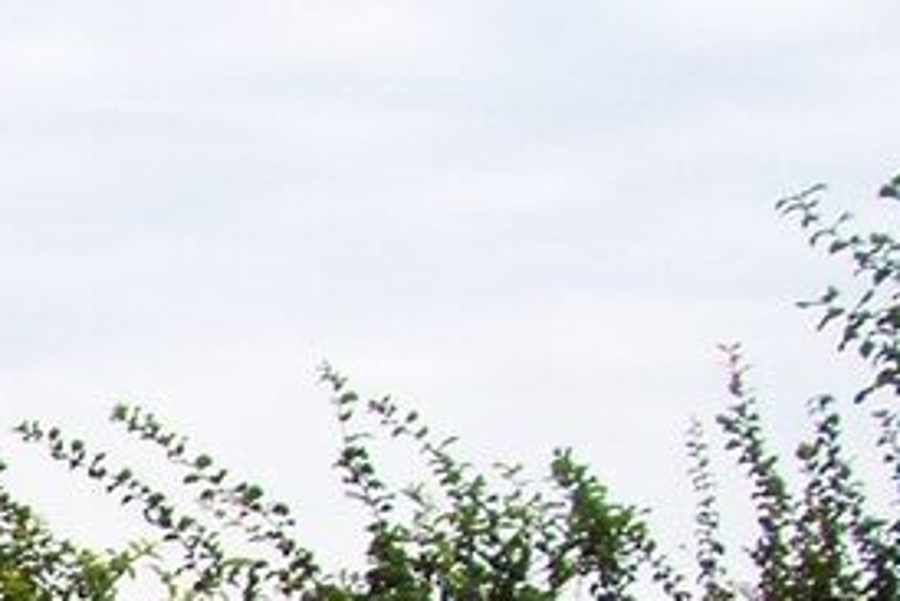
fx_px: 3877
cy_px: 1369
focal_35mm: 155
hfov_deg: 11.8
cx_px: -907
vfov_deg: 8.2
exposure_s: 1/216
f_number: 2.7
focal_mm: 5.6
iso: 80
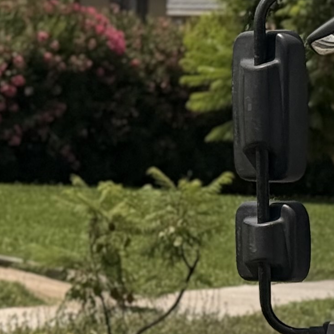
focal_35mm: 233
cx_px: 798
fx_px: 2543
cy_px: 293
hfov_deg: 7.1
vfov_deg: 7.5
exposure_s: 1/8772
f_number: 1.78
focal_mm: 6.76
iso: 80
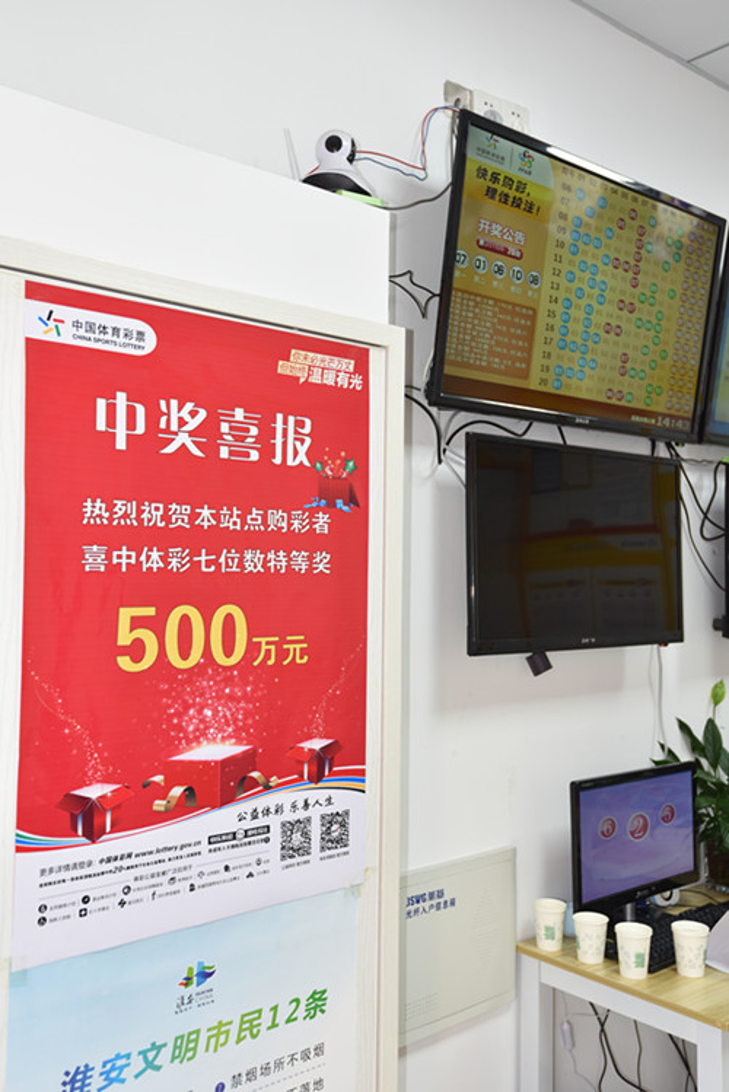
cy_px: 546
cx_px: 364
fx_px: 1062
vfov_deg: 54.4
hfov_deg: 37.9
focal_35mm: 35
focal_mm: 35
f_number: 5
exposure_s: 1/100
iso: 800
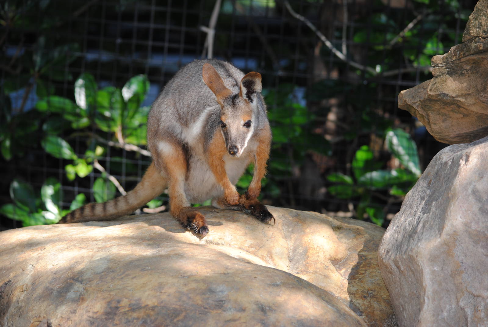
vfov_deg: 9.2
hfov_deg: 13.7
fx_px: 2036
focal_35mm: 150
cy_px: 164
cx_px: 244
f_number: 4.8
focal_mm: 100
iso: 100
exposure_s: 1/125
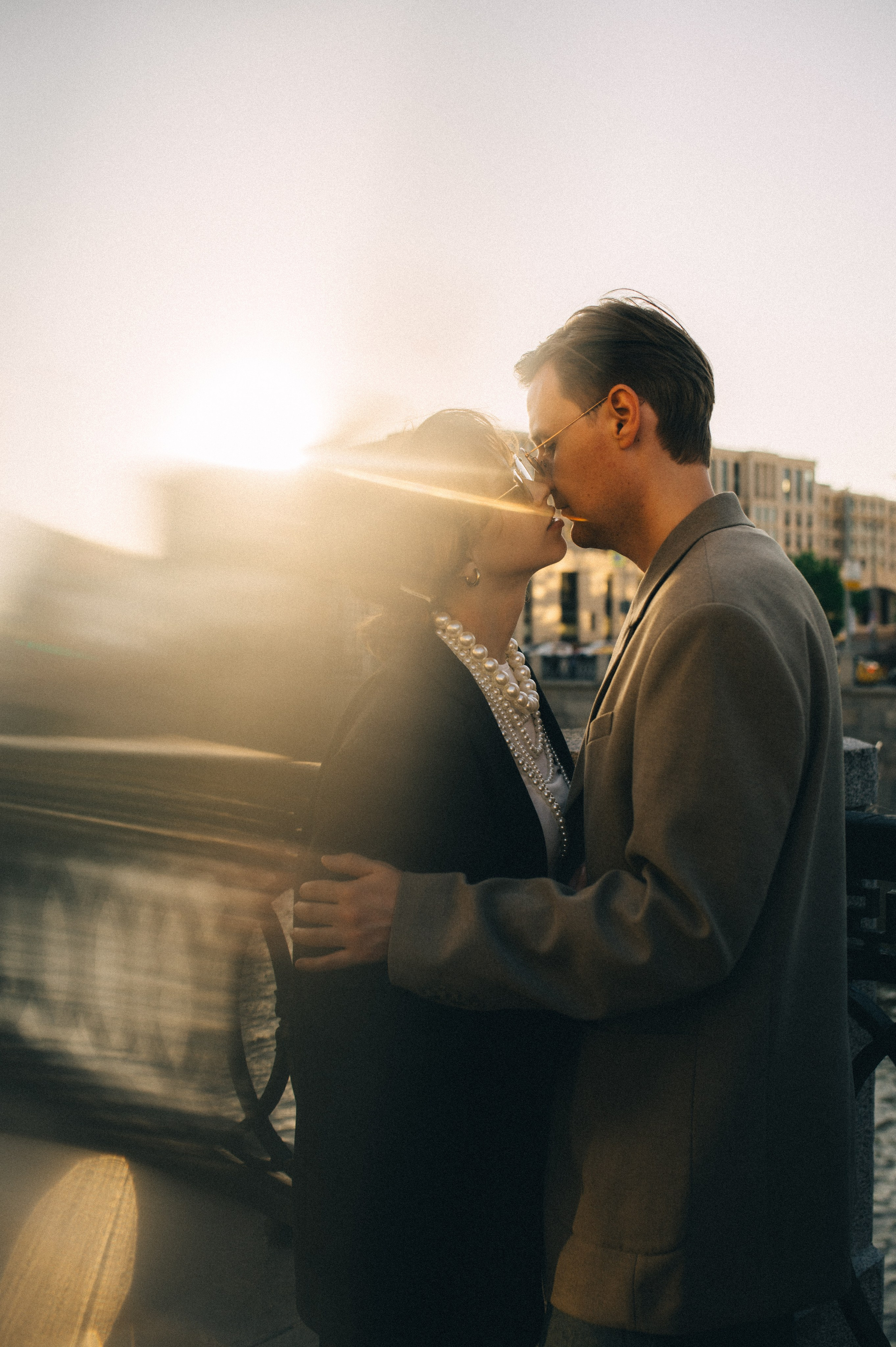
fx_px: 1308
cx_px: 448
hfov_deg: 37.8
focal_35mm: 35
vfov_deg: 54.5
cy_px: 674
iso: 100
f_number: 4
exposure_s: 1/800
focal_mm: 35
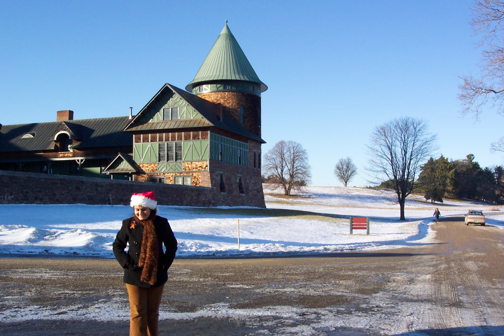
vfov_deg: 35.1
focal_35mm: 38
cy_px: 168
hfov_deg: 50.7
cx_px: 252
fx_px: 532
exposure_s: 1/350
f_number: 4.8
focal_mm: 8
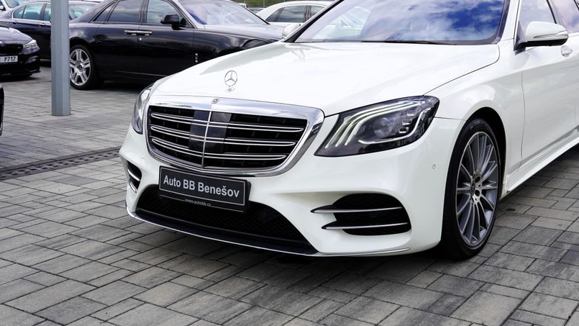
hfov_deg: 46.0
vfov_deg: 26.8
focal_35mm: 44
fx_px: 676
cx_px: 365
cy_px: 82
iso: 100
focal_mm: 33
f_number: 10
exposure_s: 1/160
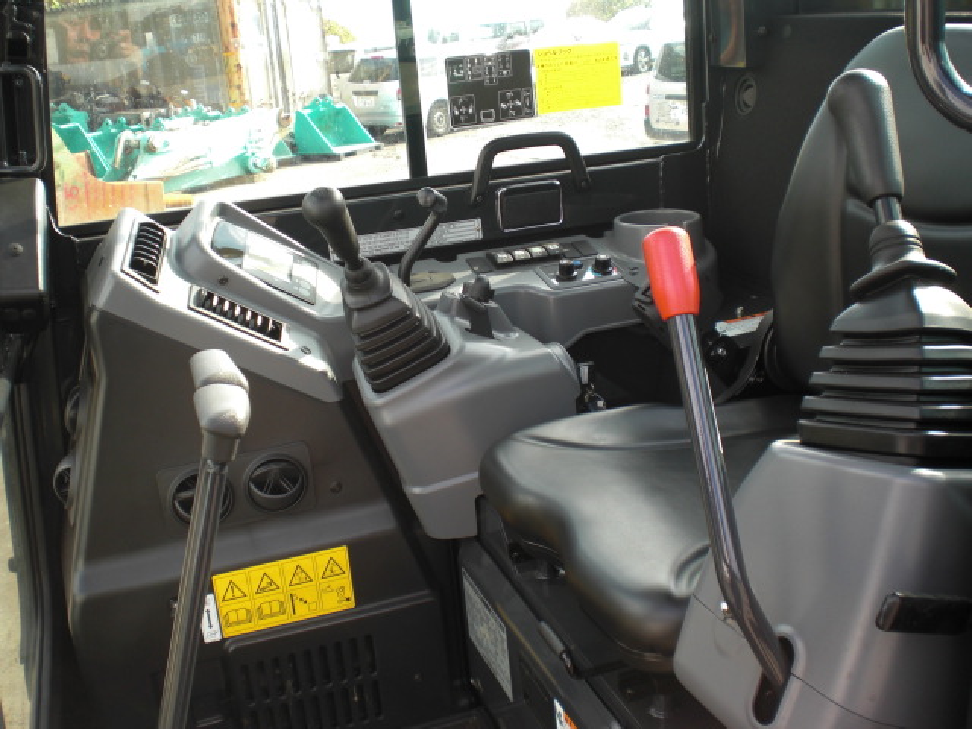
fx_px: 1067
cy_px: 364
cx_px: 486
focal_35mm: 38
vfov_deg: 37.7
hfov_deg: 49.0
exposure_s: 1/100
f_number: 3.1
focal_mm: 6.3
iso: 64
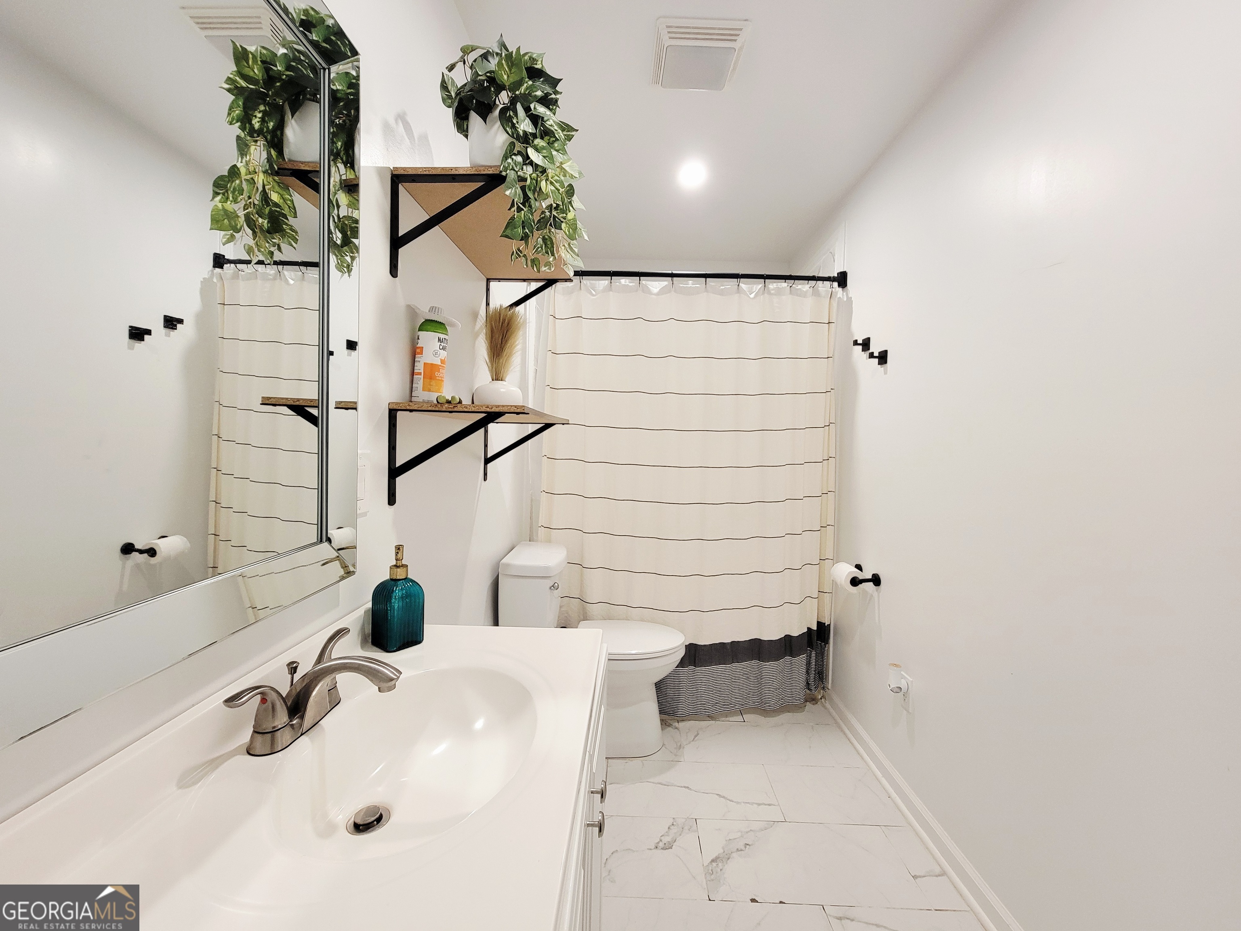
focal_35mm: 13
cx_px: 620
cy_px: 466
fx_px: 466
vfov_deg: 89.9
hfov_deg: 106.2
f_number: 2.2
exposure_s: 1/60.2
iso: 250
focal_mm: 2.2
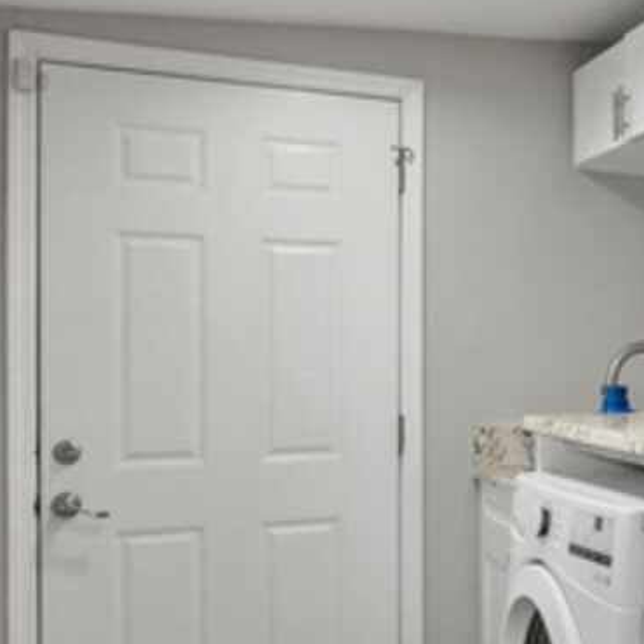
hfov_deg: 31.1
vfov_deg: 35.9
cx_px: 747
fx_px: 989
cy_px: 386
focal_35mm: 47
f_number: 8
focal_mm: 16
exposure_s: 1/2
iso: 640
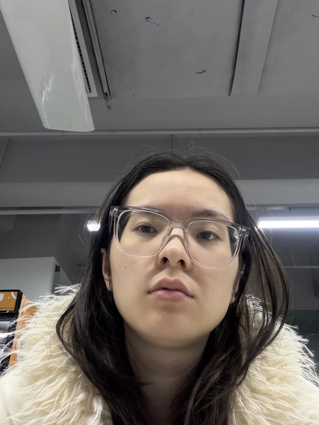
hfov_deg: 46.8
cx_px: 160
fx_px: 369
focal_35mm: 30
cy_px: 212
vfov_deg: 60.0
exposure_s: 1/60
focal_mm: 2.71
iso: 125
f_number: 1.9
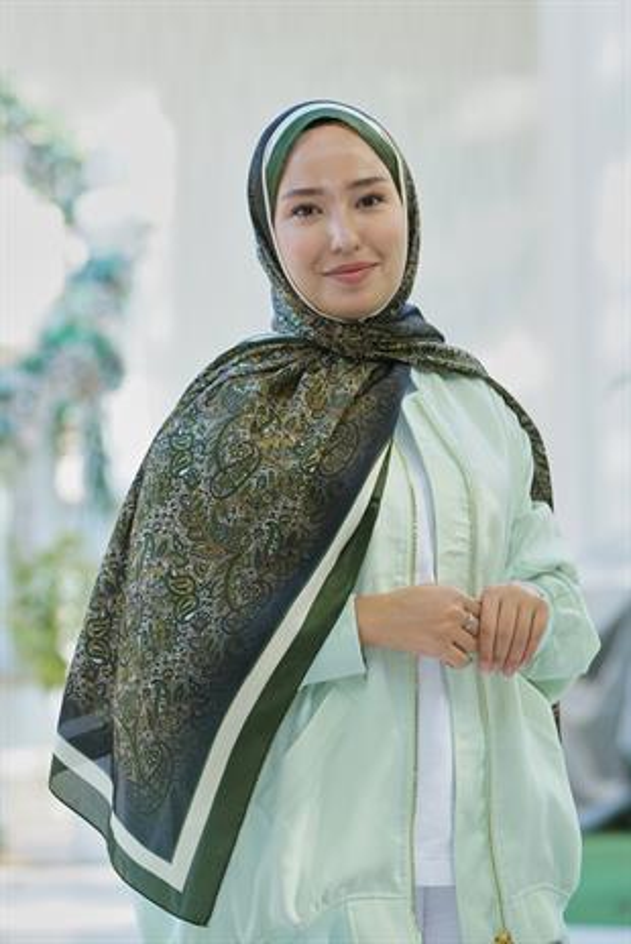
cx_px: 316
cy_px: 472
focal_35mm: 142
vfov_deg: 14.4
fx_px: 3728
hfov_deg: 9.7
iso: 500
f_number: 5
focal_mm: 142
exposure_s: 1/125
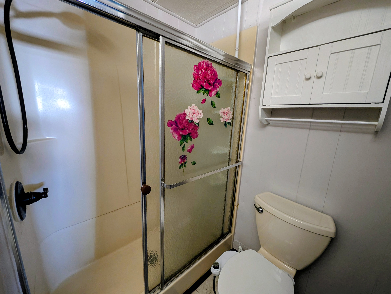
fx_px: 136
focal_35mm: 12
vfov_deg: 94.6
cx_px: 196
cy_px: 147
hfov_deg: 110.5
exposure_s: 1/24
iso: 218
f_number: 1.95
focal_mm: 2.23
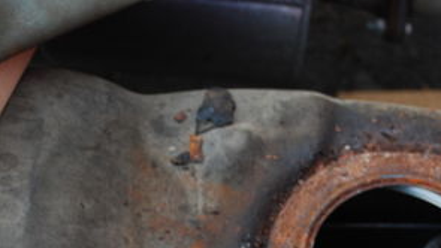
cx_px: 381
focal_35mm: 116
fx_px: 1357
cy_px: 296
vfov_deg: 10.3
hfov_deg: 18.2
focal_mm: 34
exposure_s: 1/30
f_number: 5
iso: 250
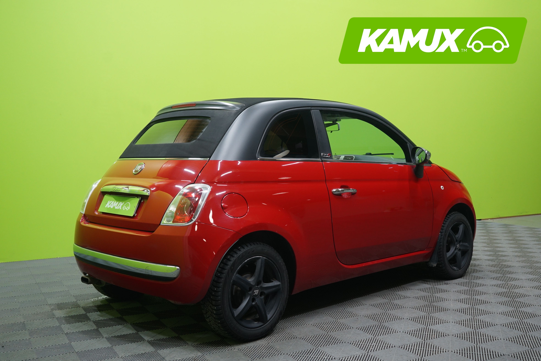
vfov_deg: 35.1
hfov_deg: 50.7
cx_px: 270
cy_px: 180
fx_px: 571
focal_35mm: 38
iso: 800
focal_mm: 38
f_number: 4.5
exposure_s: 1/20
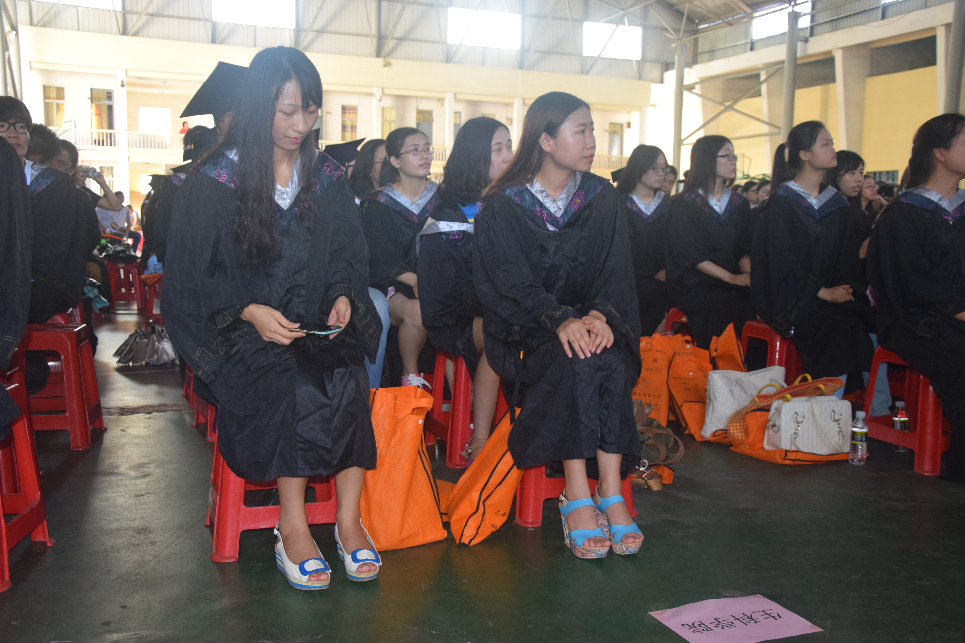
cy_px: 322
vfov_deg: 36.9
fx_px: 965
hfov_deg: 53.1
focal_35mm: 36
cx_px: 482
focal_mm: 24
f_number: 5
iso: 800
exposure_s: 1/100
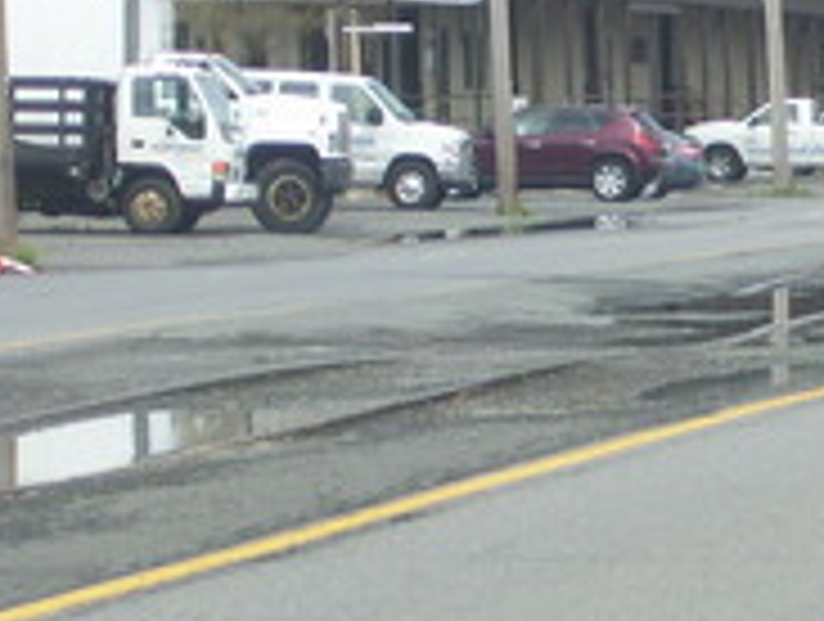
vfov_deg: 4.2
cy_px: 410
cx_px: 1220
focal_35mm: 352
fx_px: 8396
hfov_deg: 5.6
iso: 80
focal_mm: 18
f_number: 4.6
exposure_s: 1/320
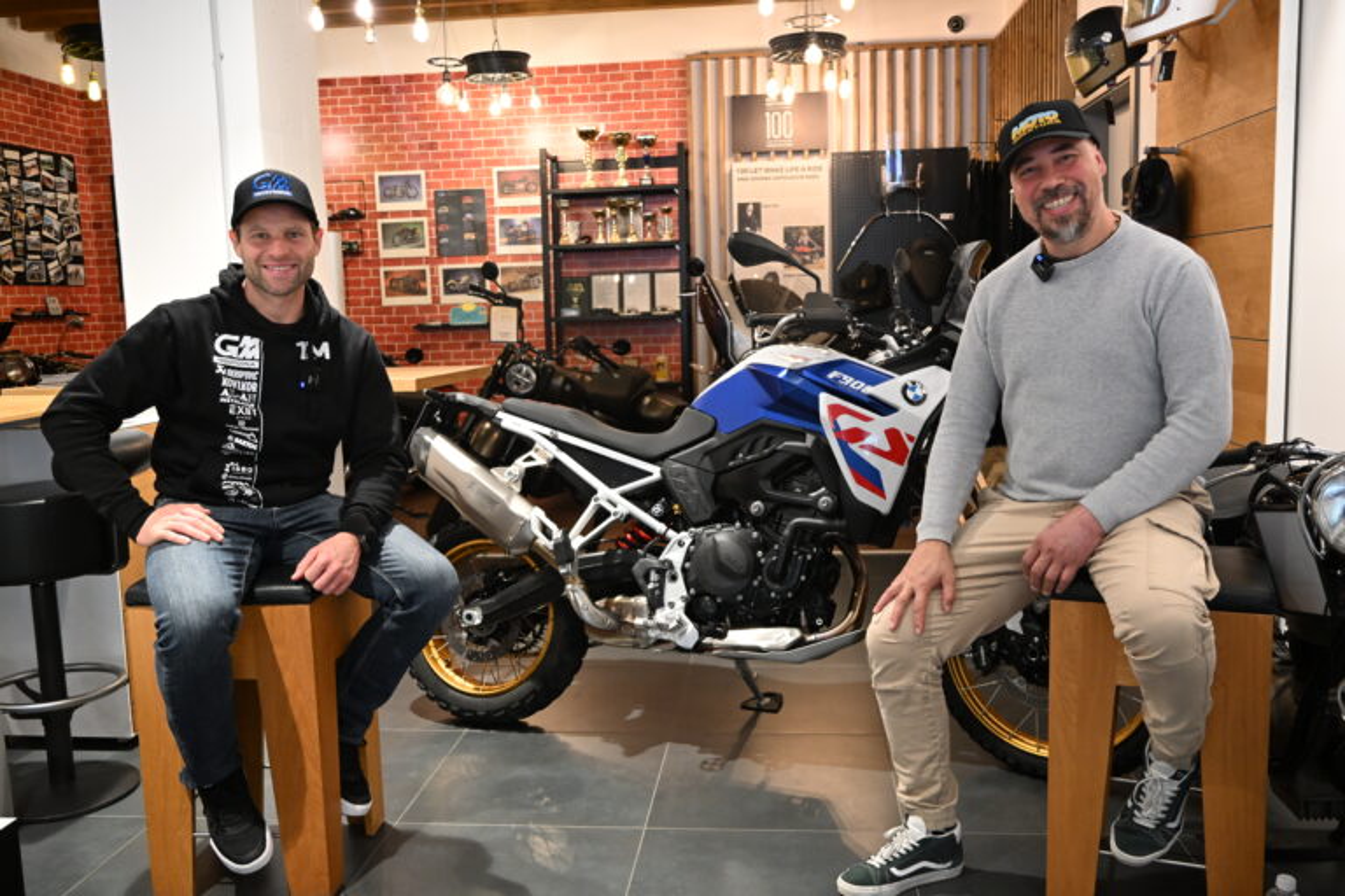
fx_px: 1177
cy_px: 448
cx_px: 672
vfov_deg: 41.7
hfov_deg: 59.5
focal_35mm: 32
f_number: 3.5
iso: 1250
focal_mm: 21
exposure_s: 1/60
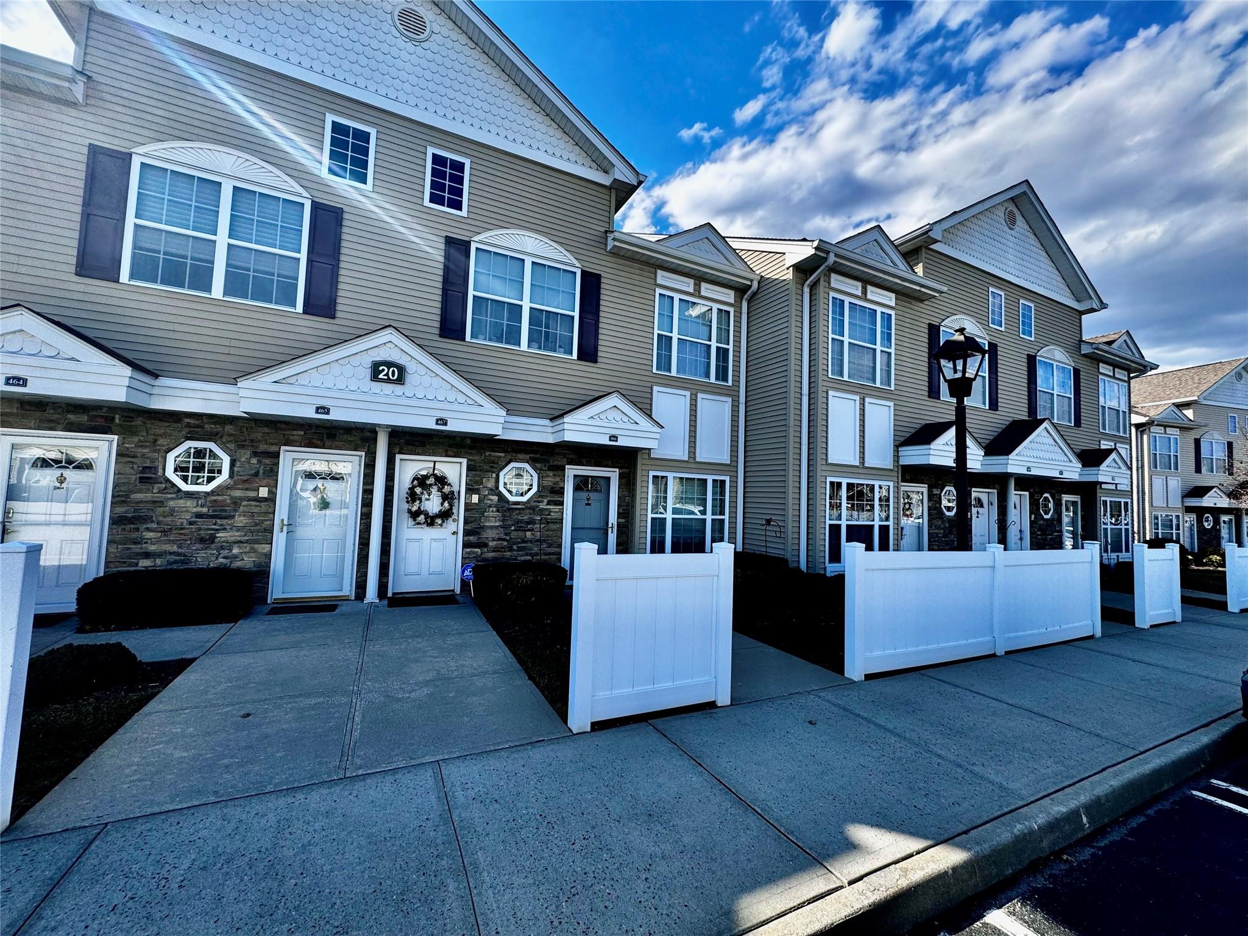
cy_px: 468
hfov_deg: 102.1
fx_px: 505
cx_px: 624
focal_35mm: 14
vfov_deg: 85.7
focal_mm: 2.22
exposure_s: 1/921
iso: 40
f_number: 2.2
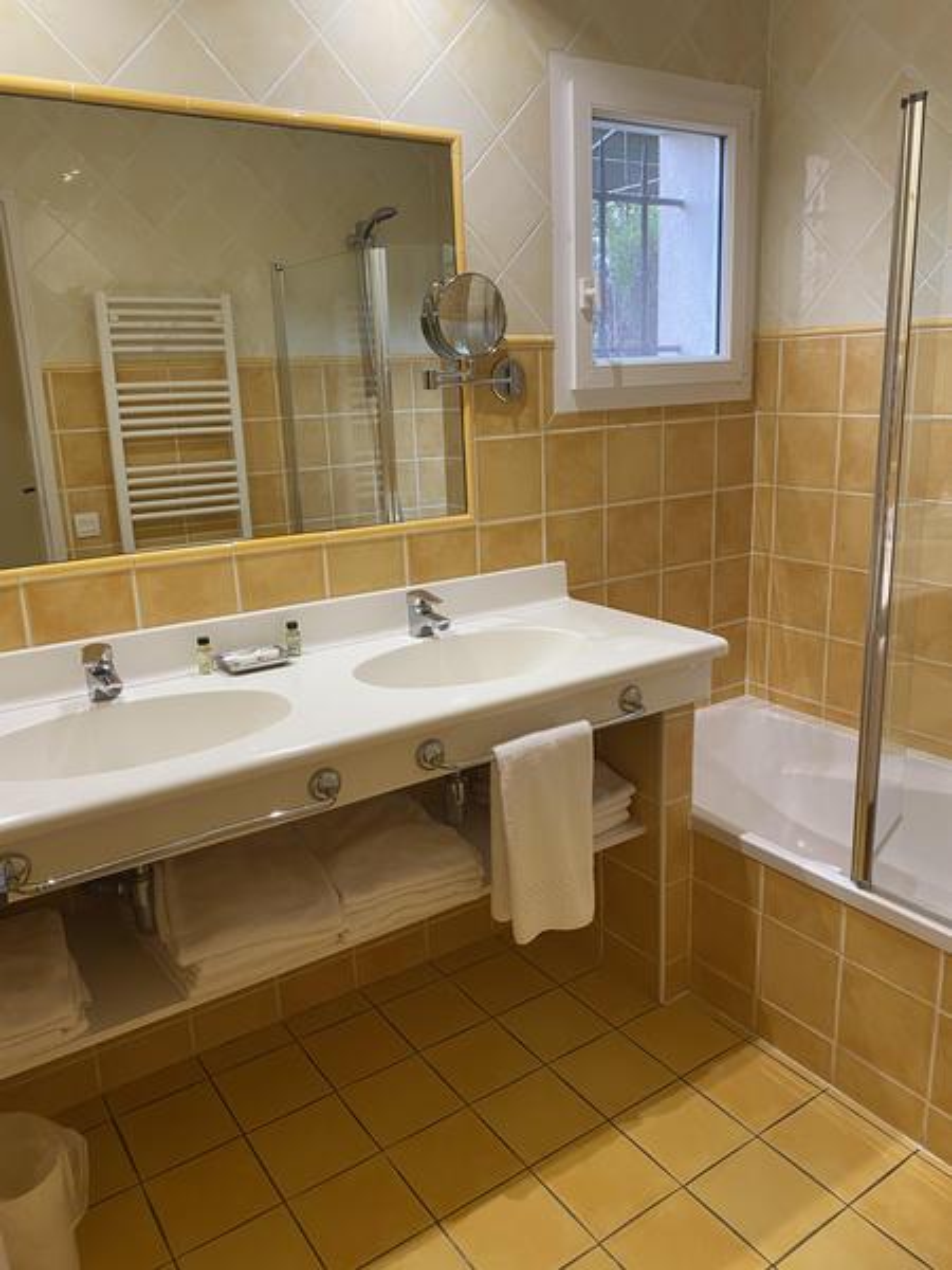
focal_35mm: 26
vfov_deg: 67.3
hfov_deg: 53.1
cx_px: 476
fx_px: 953
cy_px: 635
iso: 80
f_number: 1.8
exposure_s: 1/50
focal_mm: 4.25
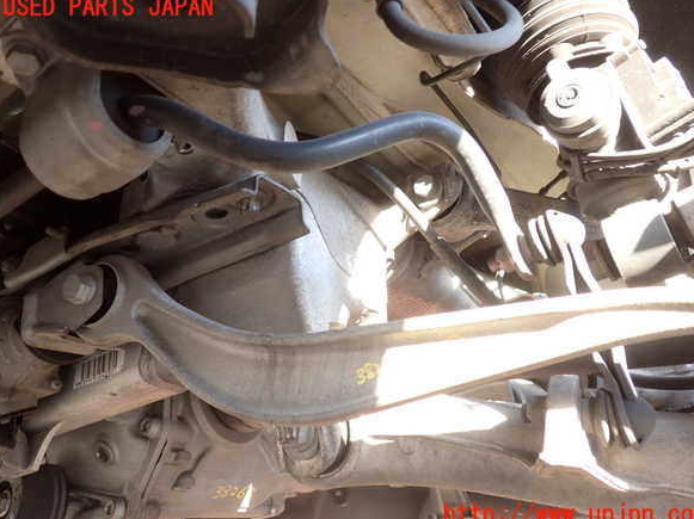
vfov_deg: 45.4
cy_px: 261
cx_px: 355
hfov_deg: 58.4
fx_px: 621
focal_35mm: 31
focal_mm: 5.4
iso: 125
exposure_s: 1/60
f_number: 2.3
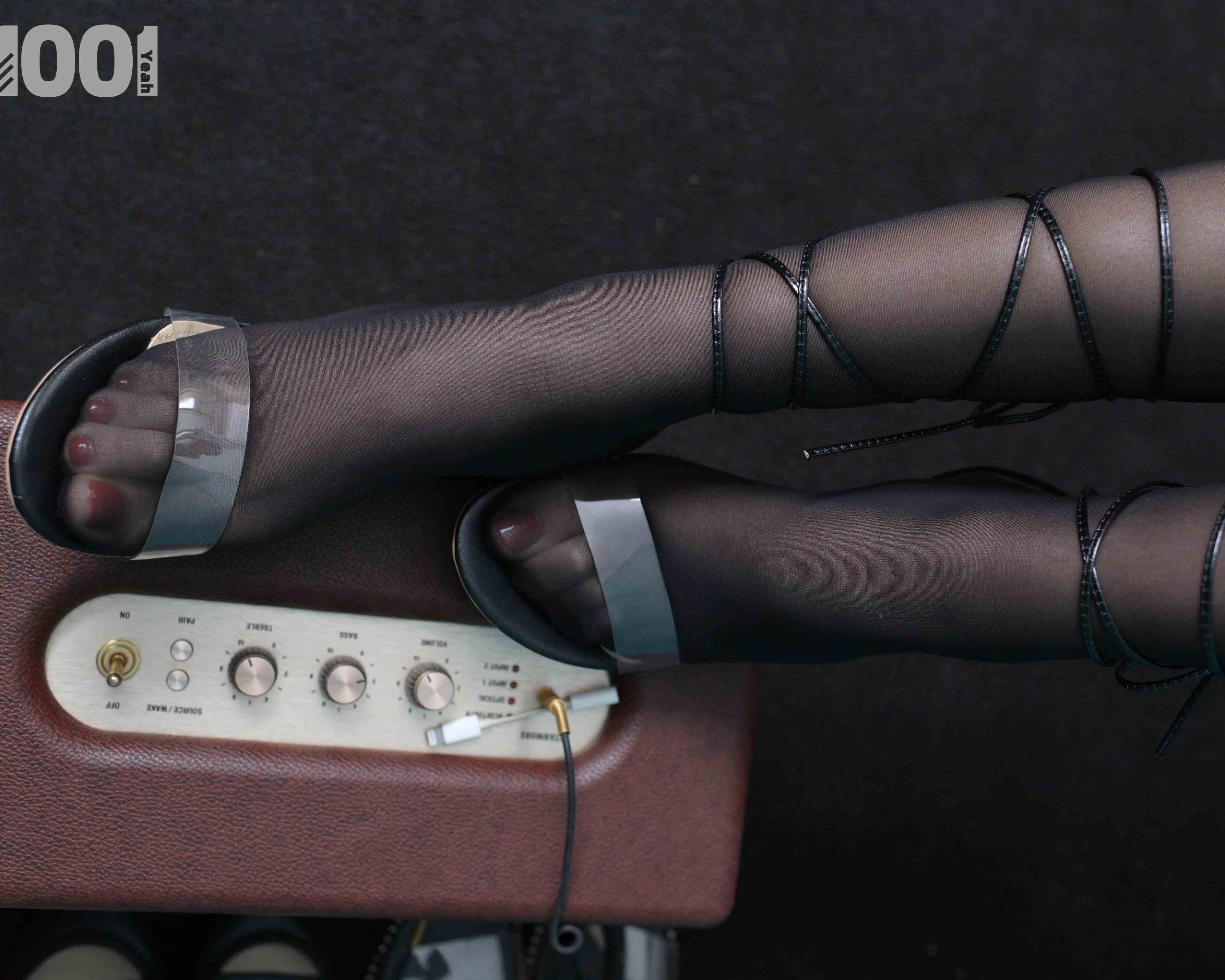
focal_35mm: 40
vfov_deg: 37.3
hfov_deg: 45.7
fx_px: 1450
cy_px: 487
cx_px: 682
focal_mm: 35
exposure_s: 1/160
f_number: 4
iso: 1600
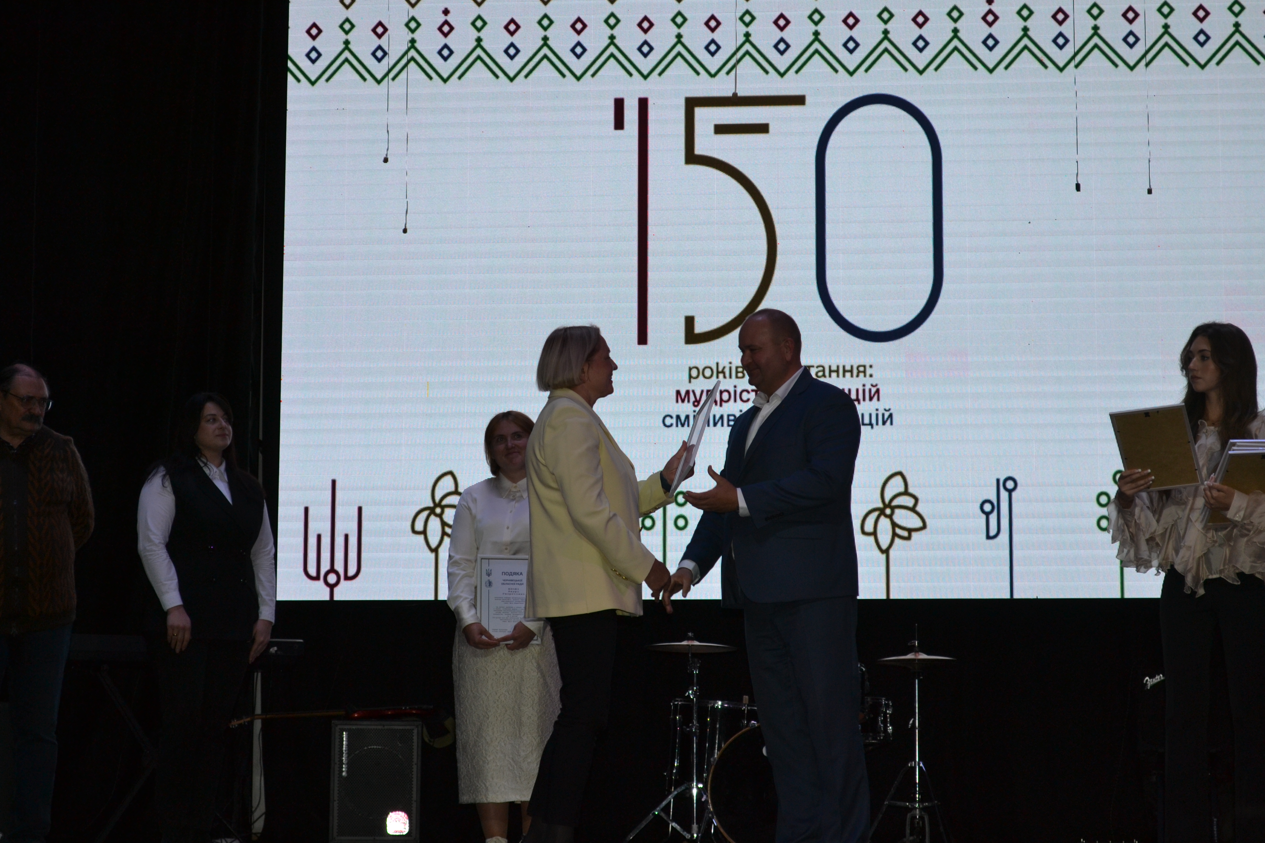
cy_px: 422
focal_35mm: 72
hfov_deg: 28.1
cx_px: 632
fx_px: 2530
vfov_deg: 18.9
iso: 360
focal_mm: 48
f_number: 5.3
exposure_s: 1/125
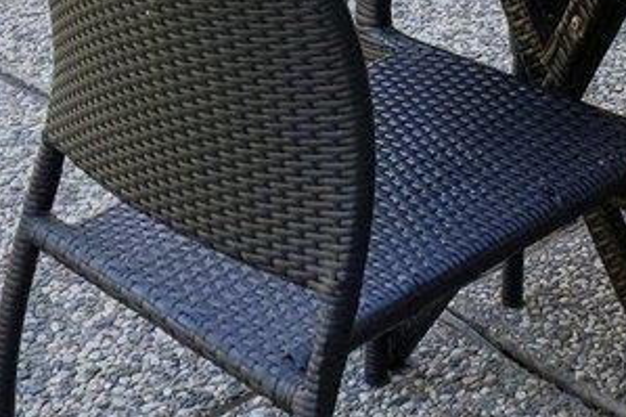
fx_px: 1668
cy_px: -632
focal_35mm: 96
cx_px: 752
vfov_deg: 11.4
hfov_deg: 19.9
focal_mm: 14
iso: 640
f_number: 8
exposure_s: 1/320
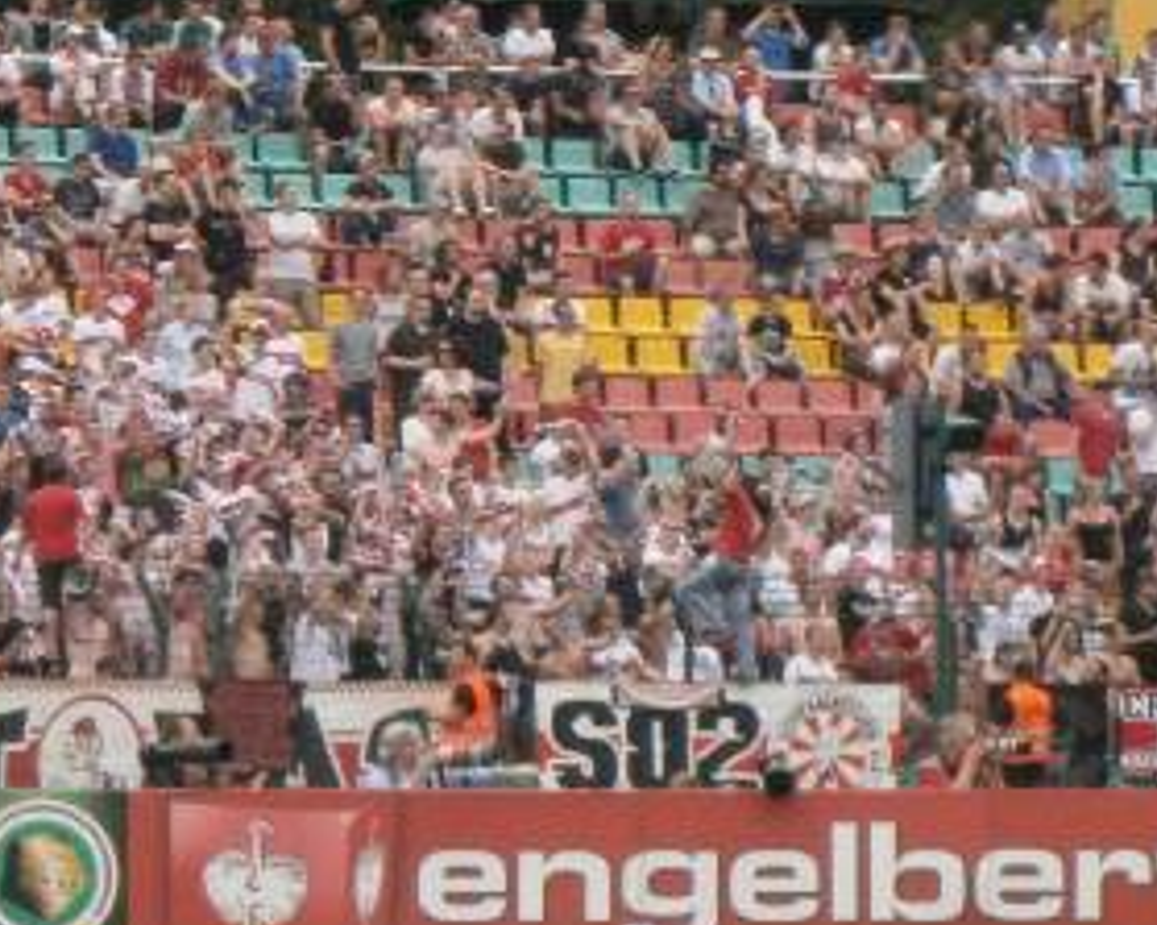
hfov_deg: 4.7
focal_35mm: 410
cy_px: 861
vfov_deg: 3.8
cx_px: 17
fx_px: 14035
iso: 125
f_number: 6.5
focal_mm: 23.5
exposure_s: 1/125
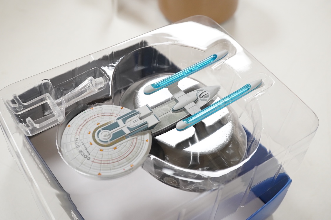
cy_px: 110
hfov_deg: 43.6
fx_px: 414
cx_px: 166
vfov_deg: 29.9
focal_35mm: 45
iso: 2000
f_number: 9
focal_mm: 30
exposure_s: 1/100
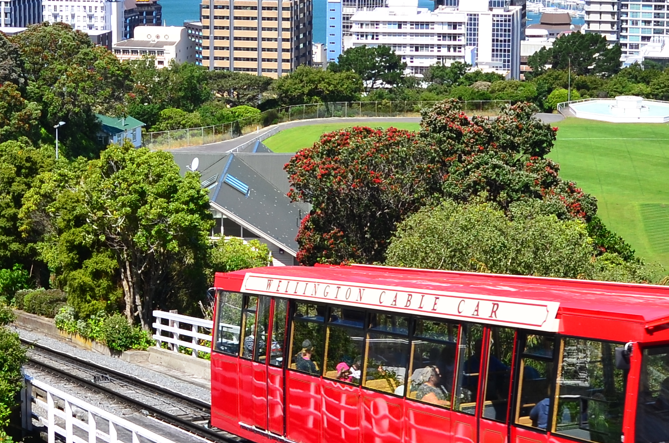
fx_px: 1799
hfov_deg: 21.0
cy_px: 65
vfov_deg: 13.9
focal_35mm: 97
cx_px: 243
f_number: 5.6
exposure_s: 1/125
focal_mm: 20
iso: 100
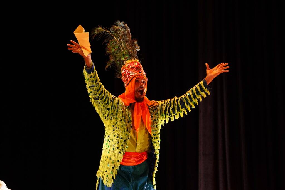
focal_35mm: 105
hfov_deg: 19.5
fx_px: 831
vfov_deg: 13.0
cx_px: 142
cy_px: 95
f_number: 2.8
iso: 4000
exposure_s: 1/200
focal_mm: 70
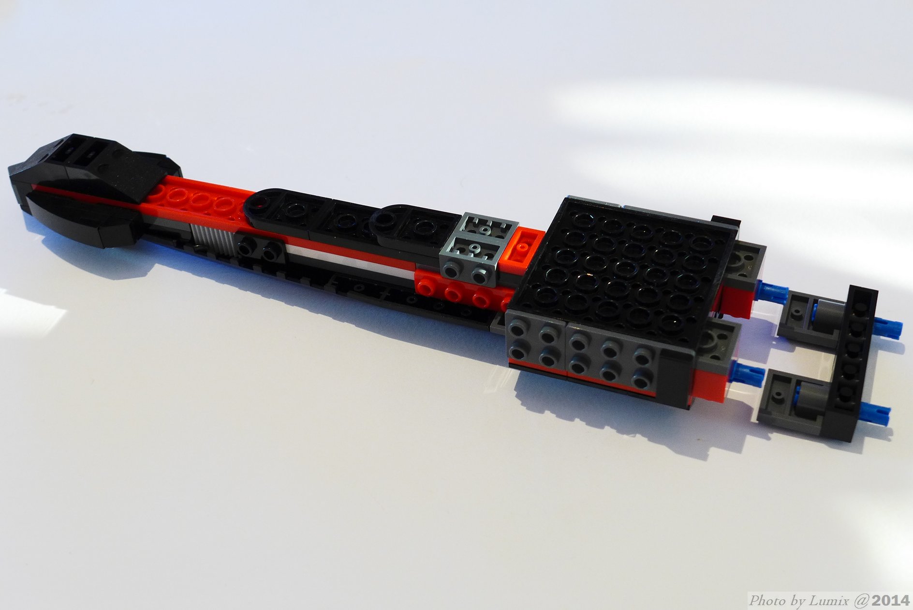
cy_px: 305
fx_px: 1268
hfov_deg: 39.6
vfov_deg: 27.0
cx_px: 456
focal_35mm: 50
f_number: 2.8
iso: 400
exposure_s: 1/10
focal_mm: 9.8
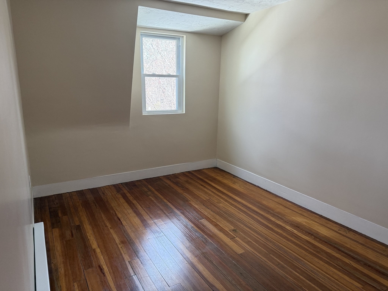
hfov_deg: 71.6
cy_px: 146
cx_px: 194
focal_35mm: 24
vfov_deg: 56.8
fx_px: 269
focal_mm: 6.76
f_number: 1.78
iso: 200
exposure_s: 1/101
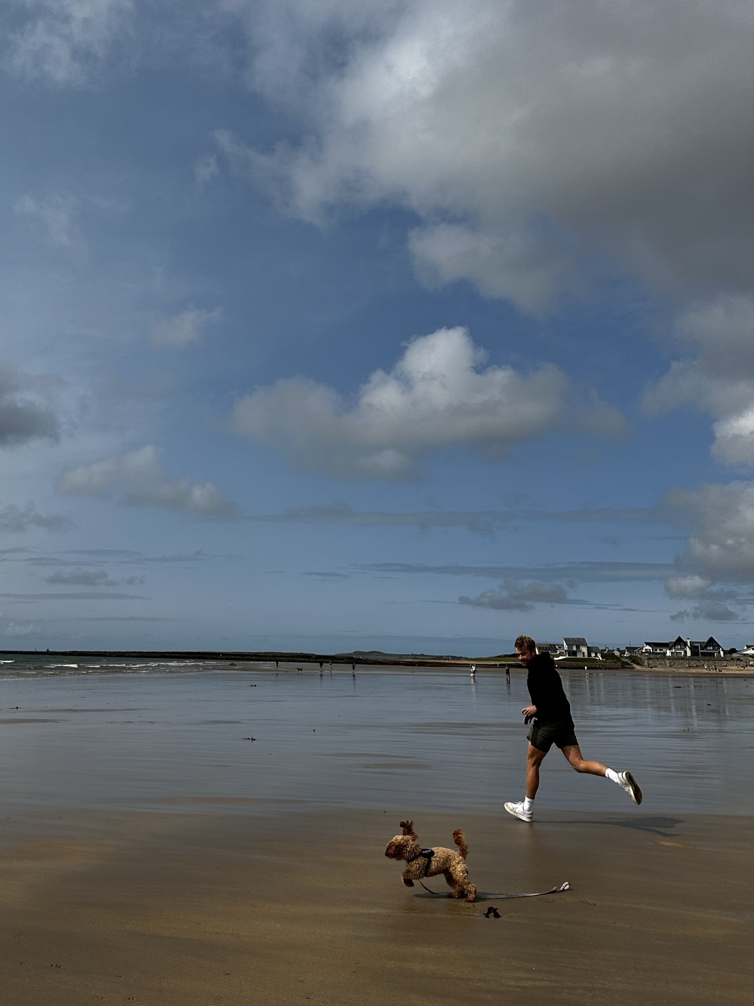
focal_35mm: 32
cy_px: 438
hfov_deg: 43.6
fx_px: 929
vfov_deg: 56.6
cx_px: 255
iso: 80
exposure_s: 1/12048
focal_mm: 6.86
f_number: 1.78
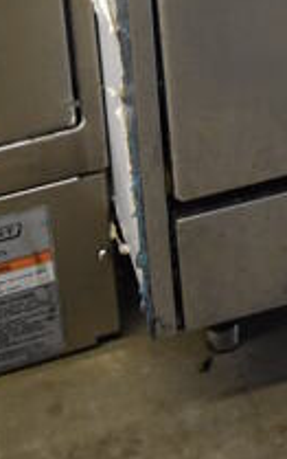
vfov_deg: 12.8
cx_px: 377
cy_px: -500
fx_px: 1751
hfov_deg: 9.2
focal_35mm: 140
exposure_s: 1/125
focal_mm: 21
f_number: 3.8
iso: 2200
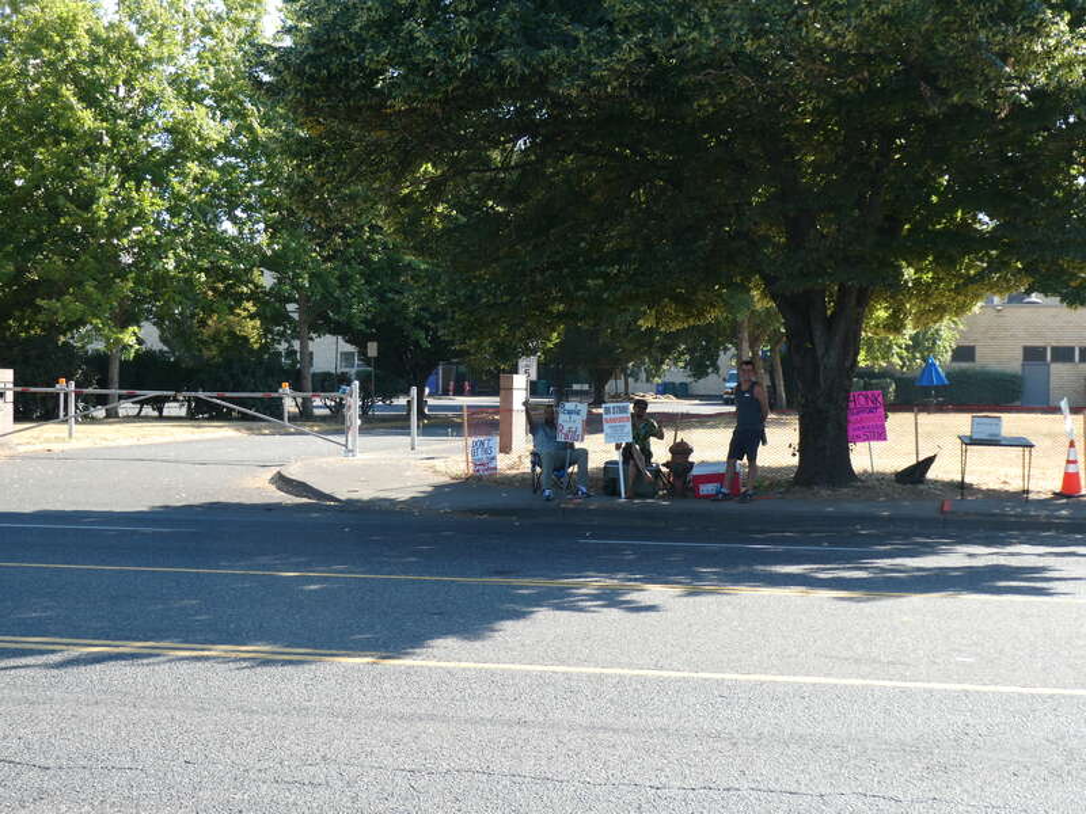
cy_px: 407
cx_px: 543
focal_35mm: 54
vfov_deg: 27.0
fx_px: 1694
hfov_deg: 35.5
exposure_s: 1/160
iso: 80
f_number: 4.1
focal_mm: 9.6
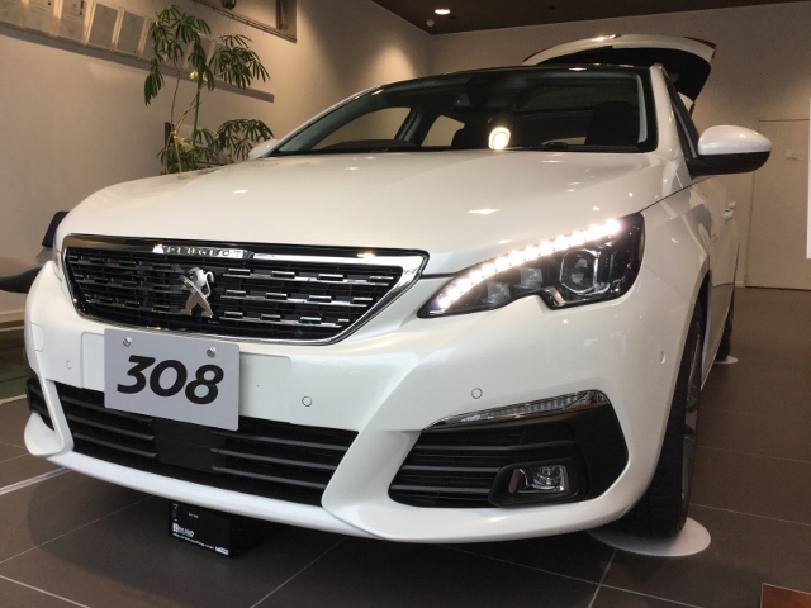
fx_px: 726
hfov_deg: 58.4
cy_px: 304
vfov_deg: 45.4
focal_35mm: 31
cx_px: 406
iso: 50
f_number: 2.4
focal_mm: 3.3
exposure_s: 1/120
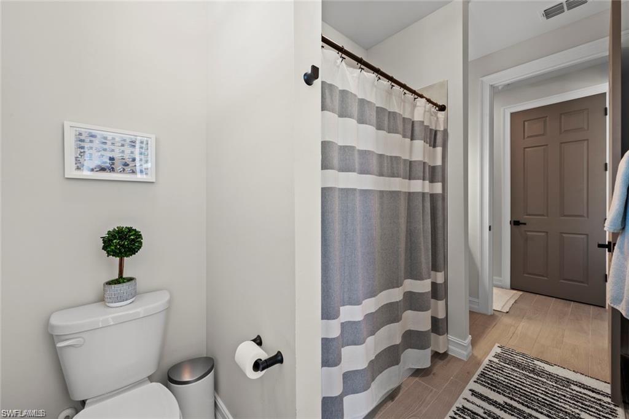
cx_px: 314
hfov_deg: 104.3
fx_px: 244
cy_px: 210
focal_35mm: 14
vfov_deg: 81.1
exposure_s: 1/2.5
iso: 200
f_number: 11
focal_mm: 14
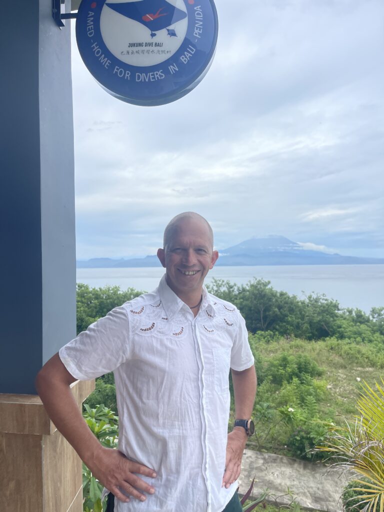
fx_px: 370
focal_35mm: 25
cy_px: 256
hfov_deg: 54.9
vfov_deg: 69.4
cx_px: 192
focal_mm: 5.1
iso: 32
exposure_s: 1/1553
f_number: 1.6
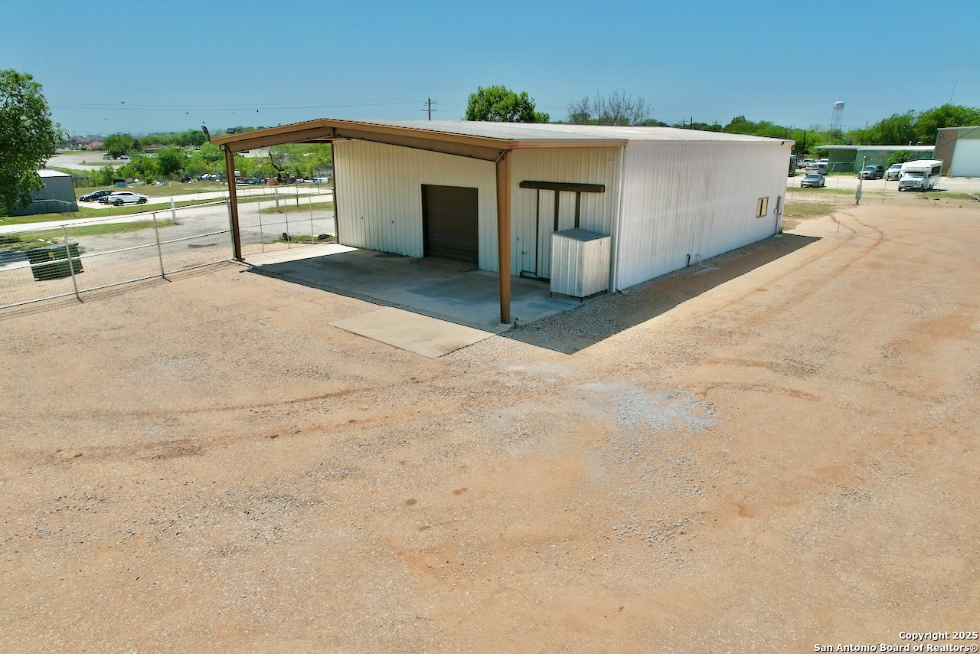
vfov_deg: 57.3
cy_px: 327
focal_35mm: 22
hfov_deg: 78.6
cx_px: 490
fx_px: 599
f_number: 2.8
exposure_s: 1/4000
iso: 100
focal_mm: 8.38
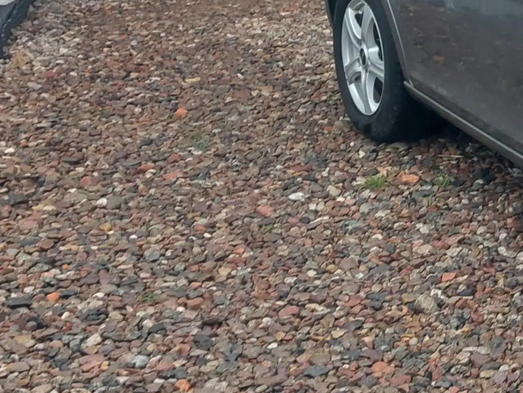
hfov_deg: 17.0
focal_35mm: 103
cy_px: 110
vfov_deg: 14.3
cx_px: 823
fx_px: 1557
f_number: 1.8
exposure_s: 1/50
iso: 32
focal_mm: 4.6
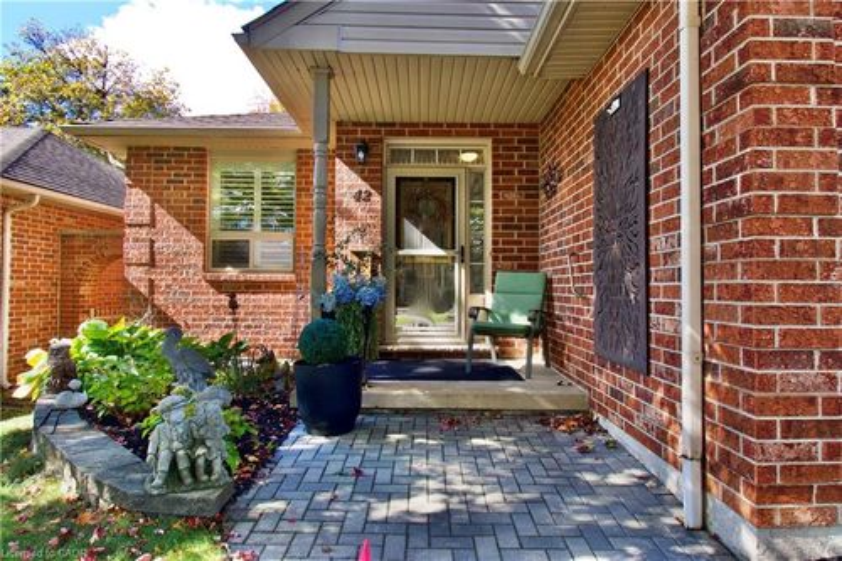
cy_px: 280
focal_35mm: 20
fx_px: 468
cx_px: 421
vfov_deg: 61.9
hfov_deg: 84.0
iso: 320
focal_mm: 10
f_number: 9
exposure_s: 1/60
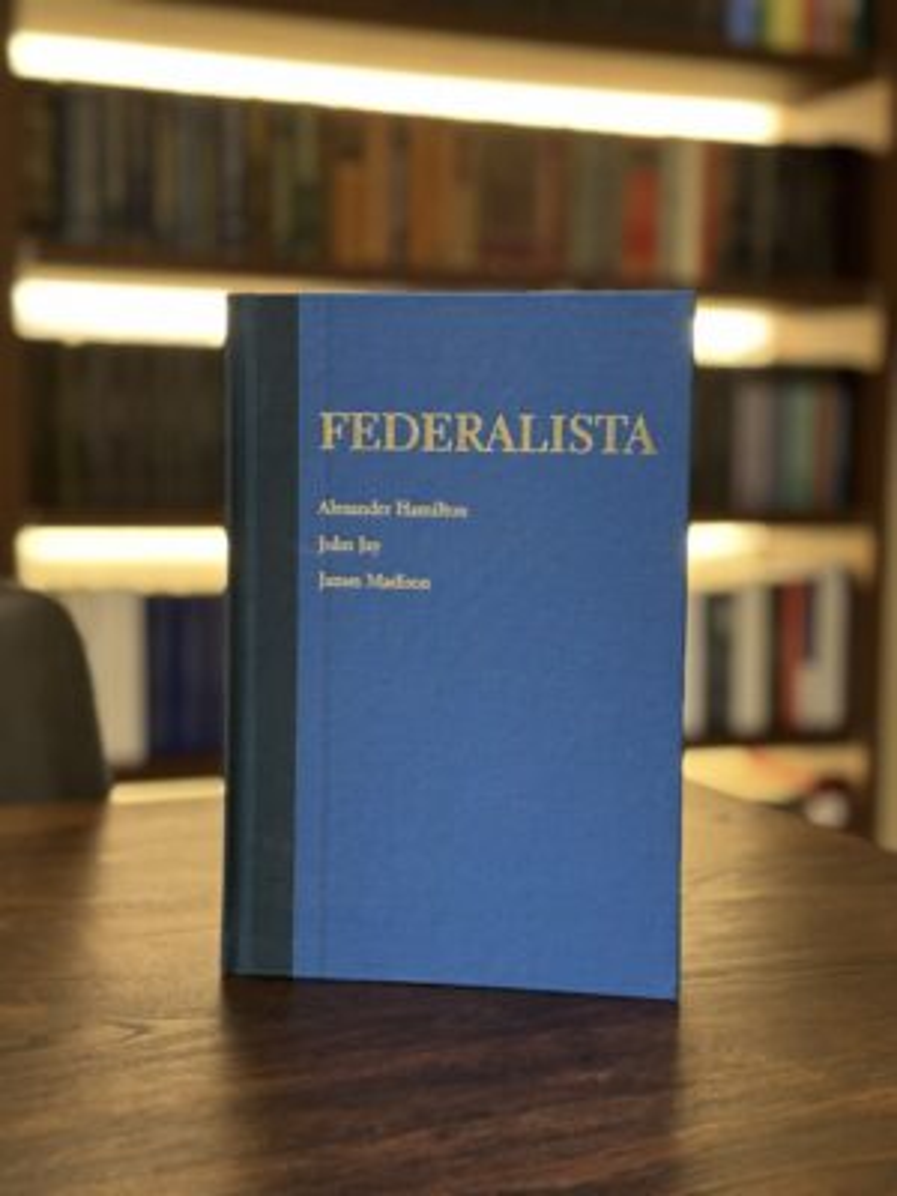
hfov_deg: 30.3
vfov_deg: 39.7
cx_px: 448
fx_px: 1658
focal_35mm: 48
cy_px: 598
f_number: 1.78
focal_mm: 6.76
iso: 500
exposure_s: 1/40
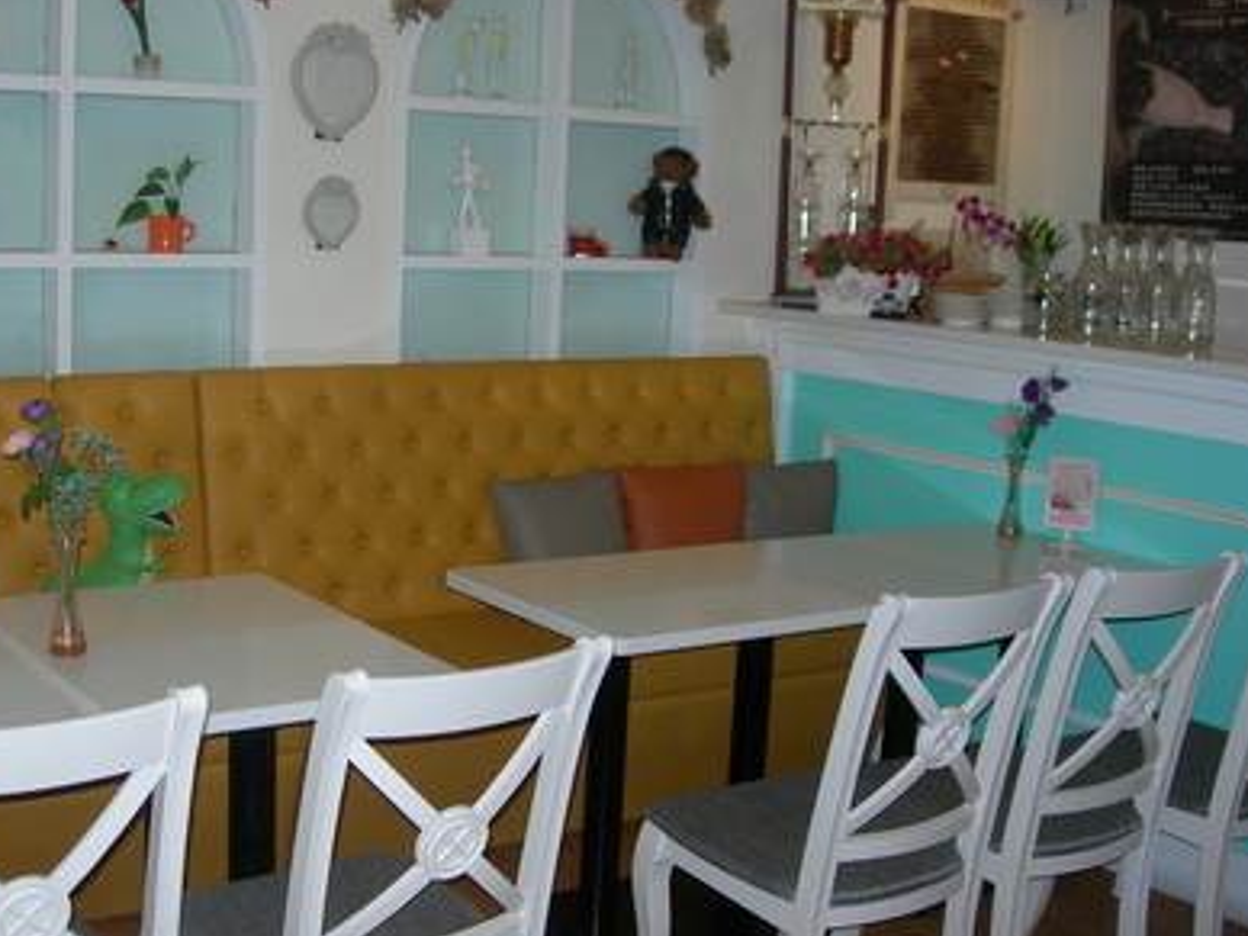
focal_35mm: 49
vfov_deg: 29.7
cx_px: 454
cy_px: 484
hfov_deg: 38.6
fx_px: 1767
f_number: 2.8
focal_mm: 7.8
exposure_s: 1/60.1
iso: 50
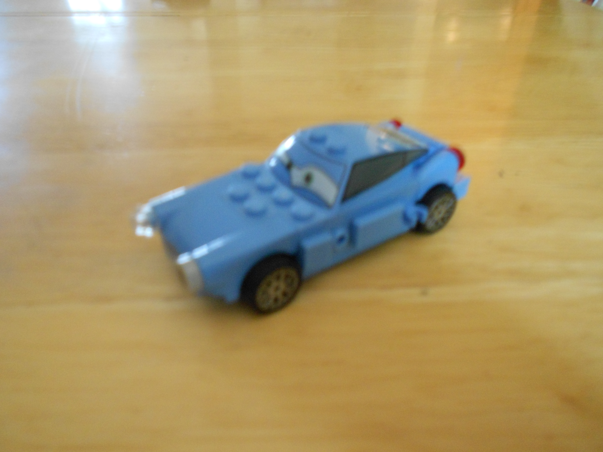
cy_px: 226
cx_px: 302
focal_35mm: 26
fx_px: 453
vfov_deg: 53.1
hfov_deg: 67.3
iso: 400
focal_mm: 4.6
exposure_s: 1/6
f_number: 3.2
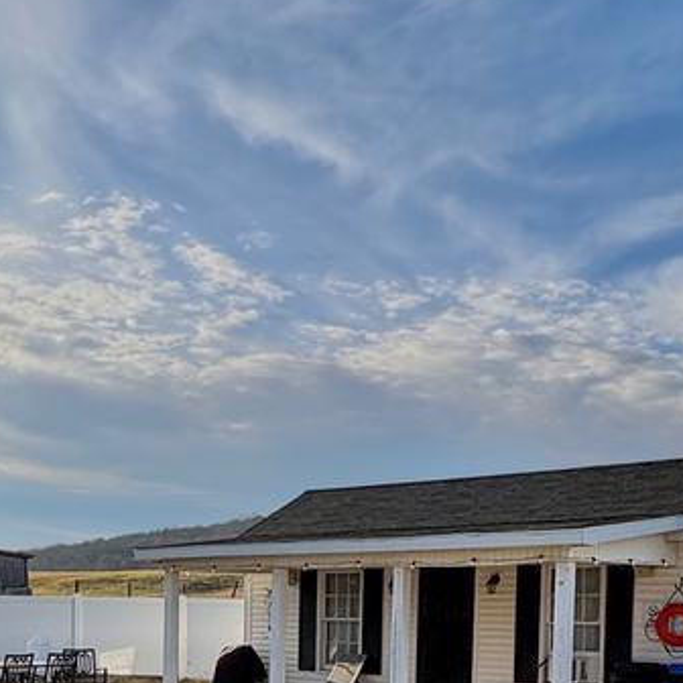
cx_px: 187
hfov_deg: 31.7
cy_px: 679
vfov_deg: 30.0
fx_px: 1183
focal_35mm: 53
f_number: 2.2
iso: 40
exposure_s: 1/1832
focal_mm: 2.22
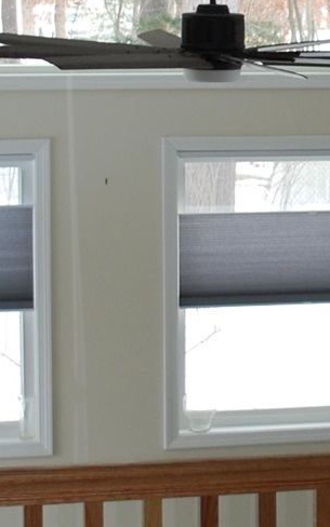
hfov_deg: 8.1
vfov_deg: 13.1
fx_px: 2288
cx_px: 454
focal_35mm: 159
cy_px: 117
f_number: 4
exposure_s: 1/60
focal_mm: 22
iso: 200
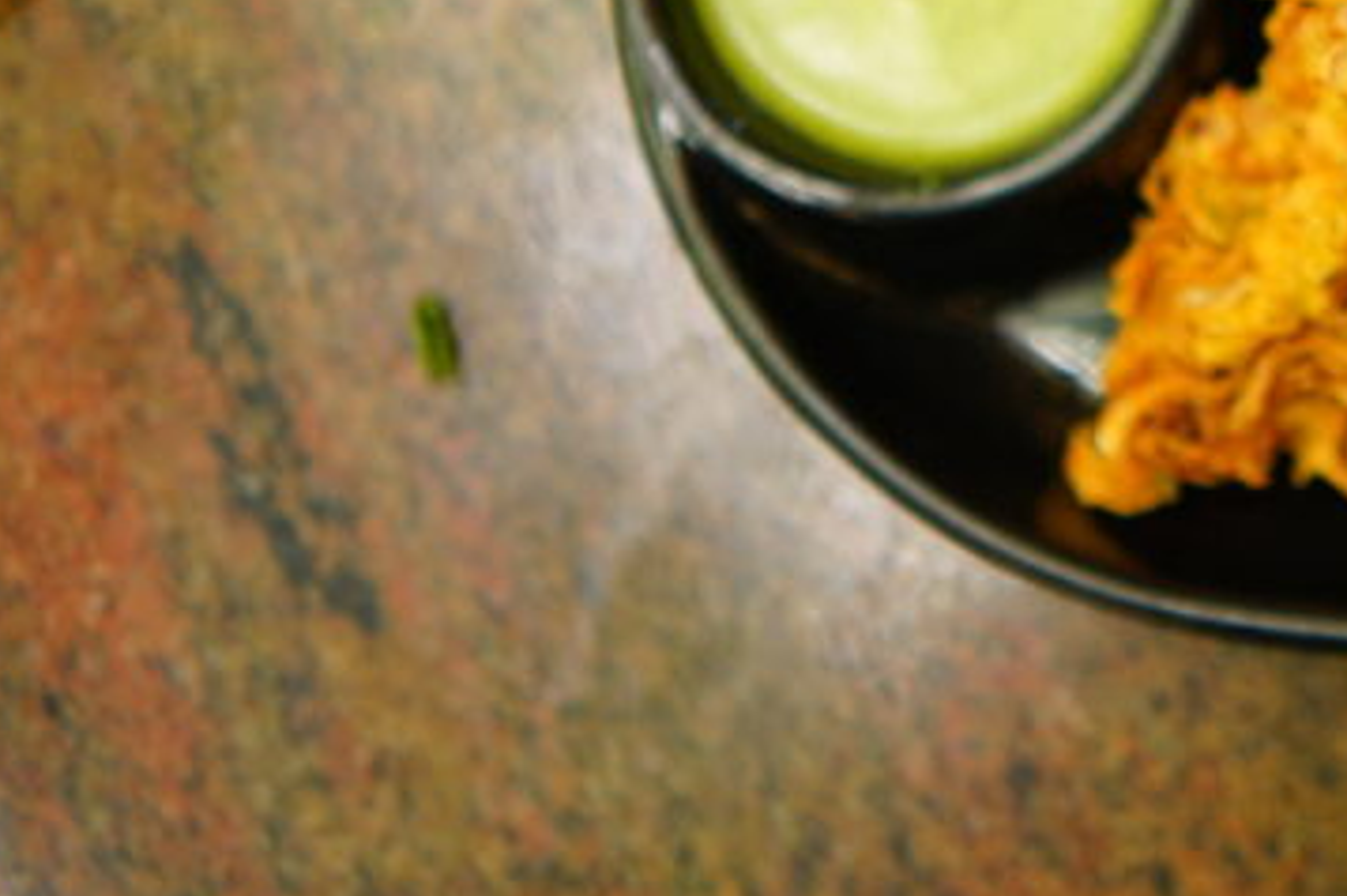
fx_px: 3476
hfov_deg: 20.7
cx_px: 1558
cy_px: -186
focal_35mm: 93
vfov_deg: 14.2
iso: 200
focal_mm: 35
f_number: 1.8
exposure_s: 1/100
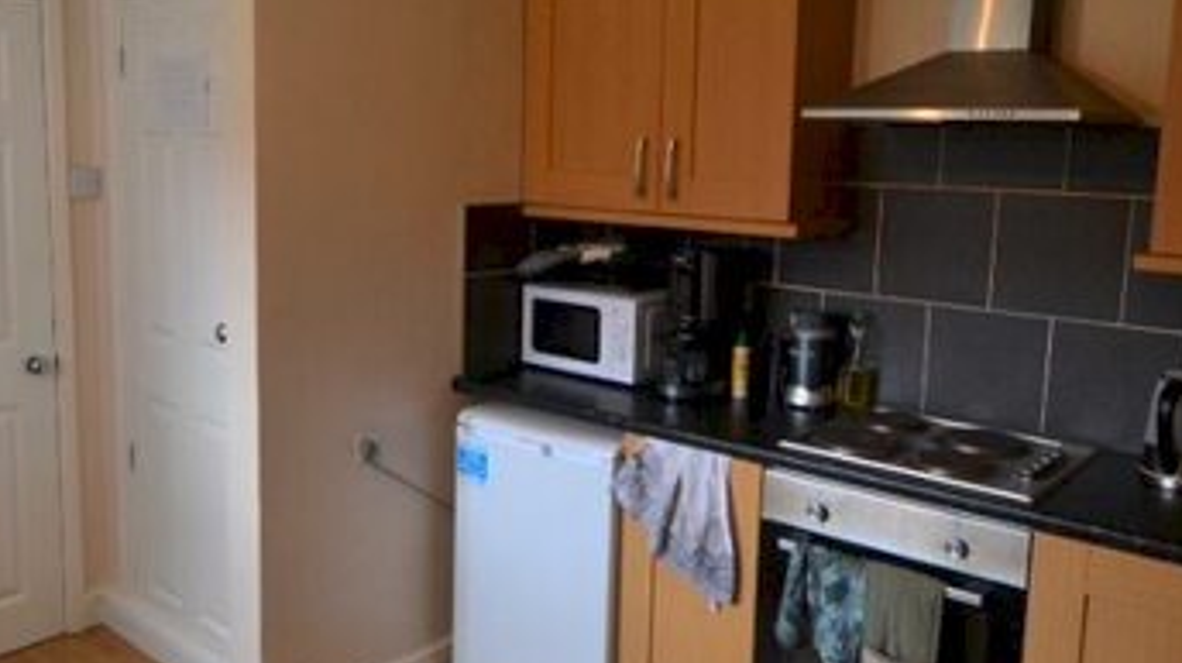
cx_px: 560
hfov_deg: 61.0
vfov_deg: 36.6
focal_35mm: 32
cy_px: 297
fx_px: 1002
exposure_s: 1/60
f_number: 3.5
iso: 560
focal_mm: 10
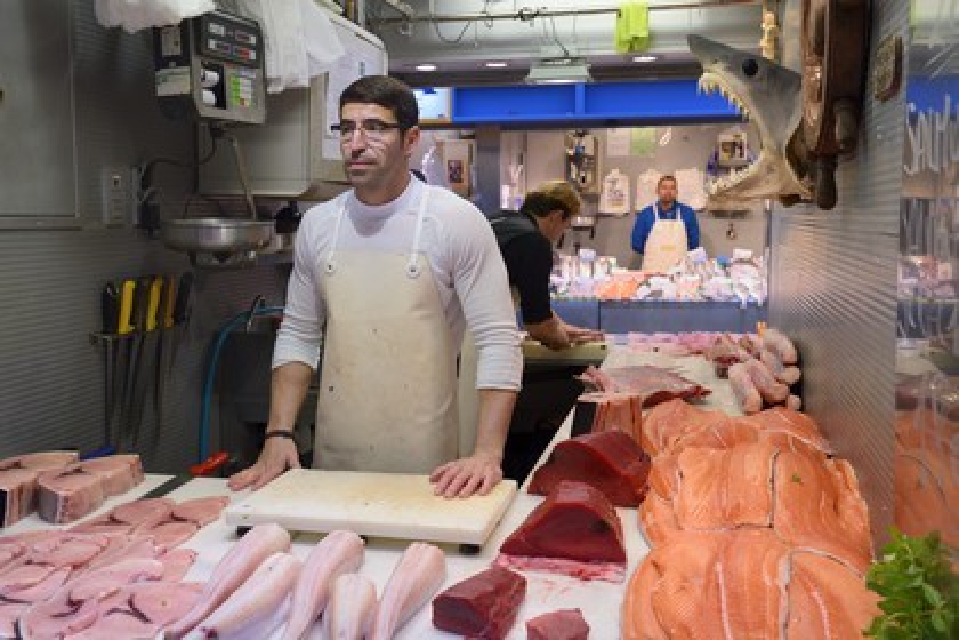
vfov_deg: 37.9
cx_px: 480
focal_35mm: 35
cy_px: 320
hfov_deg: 54.4
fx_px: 932
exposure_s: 1/250
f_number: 5
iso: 800
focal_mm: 35
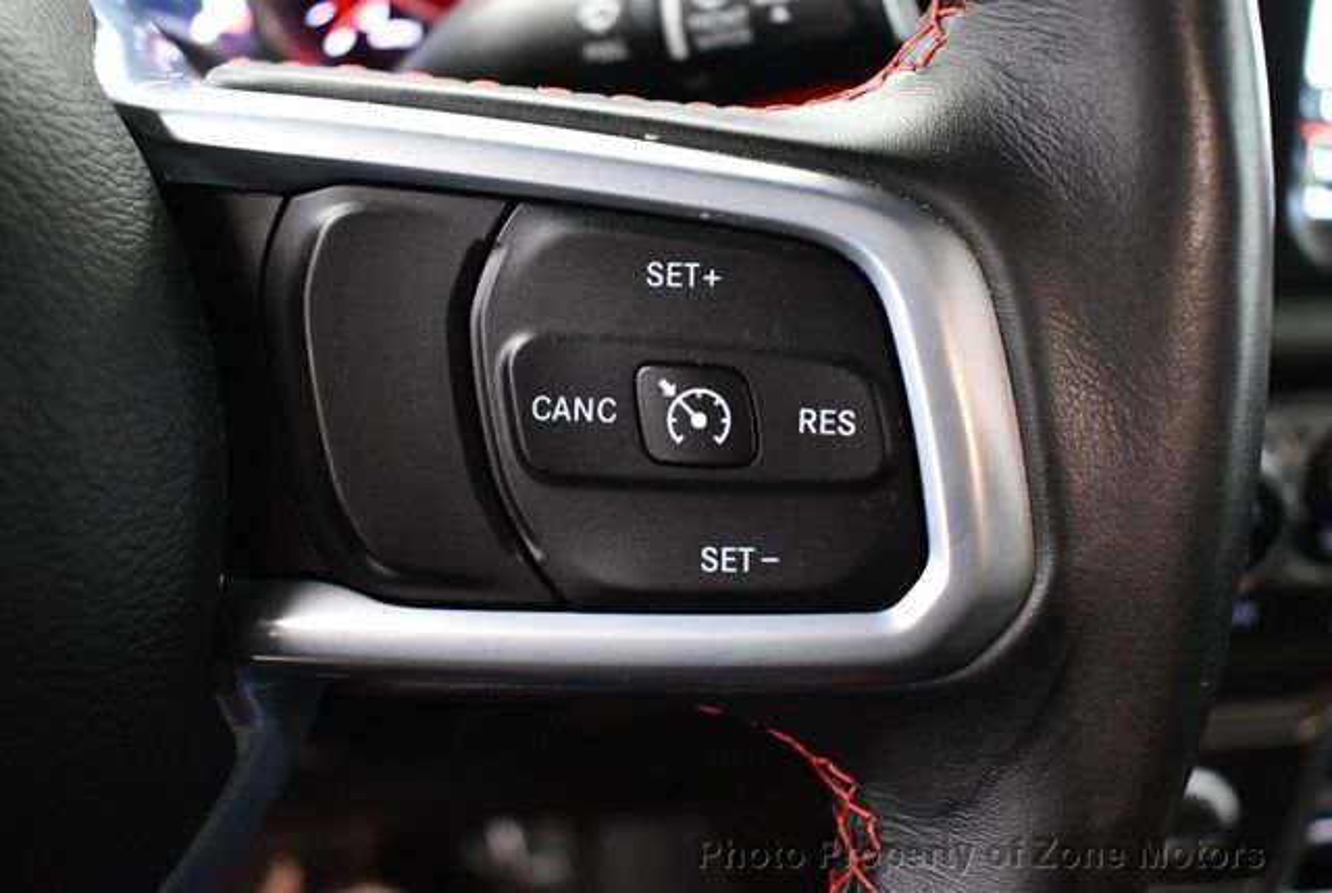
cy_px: 446
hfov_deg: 48.4
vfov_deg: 33.5
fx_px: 1482
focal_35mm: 40
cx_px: 666
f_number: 3.5
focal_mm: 20
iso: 5000
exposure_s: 1/60
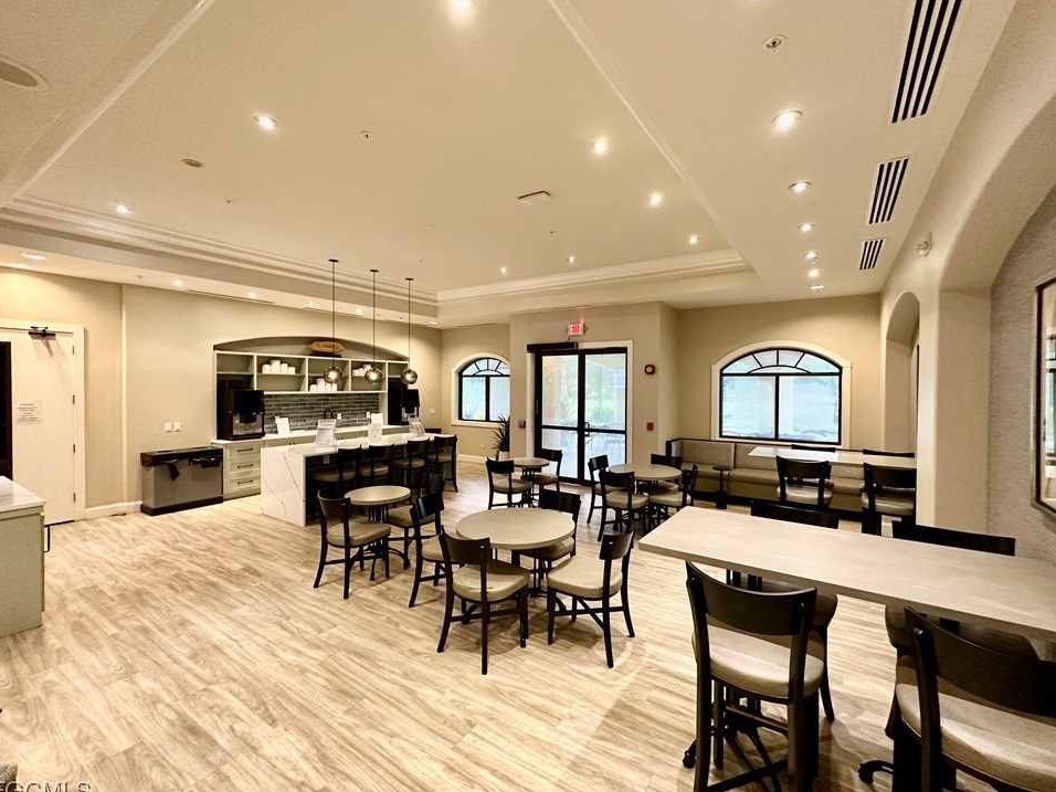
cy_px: 391
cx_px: 550
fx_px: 458
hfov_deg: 98.1
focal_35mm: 15
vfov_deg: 81.7
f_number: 2.2
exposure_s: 1/60
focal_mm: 2.22
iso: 400
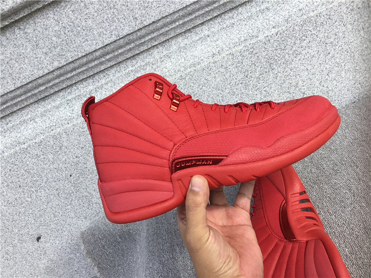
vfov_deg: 45.4
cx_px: 186
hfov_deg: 58.4
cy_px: 139
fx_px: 332
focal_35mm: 31
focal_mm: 3.3
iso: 25
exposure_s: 1/254
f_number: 2.4
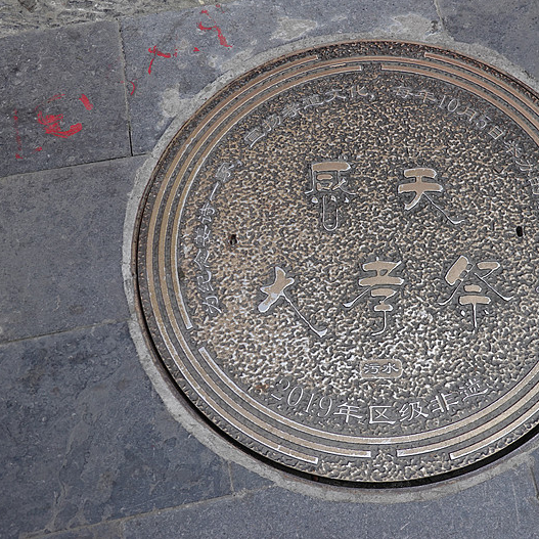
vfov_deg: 41.9
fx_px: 705
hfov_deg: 41.1
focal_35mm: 40
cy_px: 270
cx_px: 378
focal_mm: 11.52
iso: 125
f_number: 3.5
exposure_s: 1/200
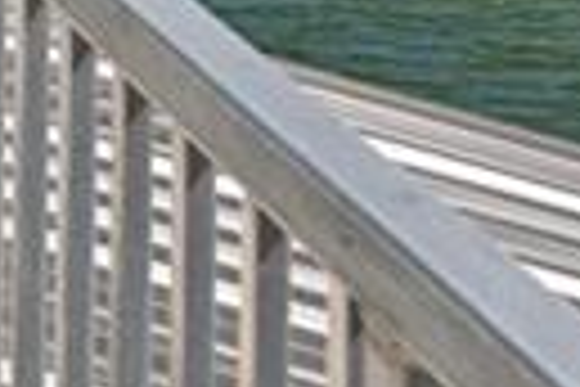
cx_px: -1583
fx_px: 2867
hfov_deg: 8.1
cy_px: -716
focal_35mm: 178
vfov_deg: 7.0
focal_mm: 15
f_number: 8
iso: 100
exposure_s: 1/640
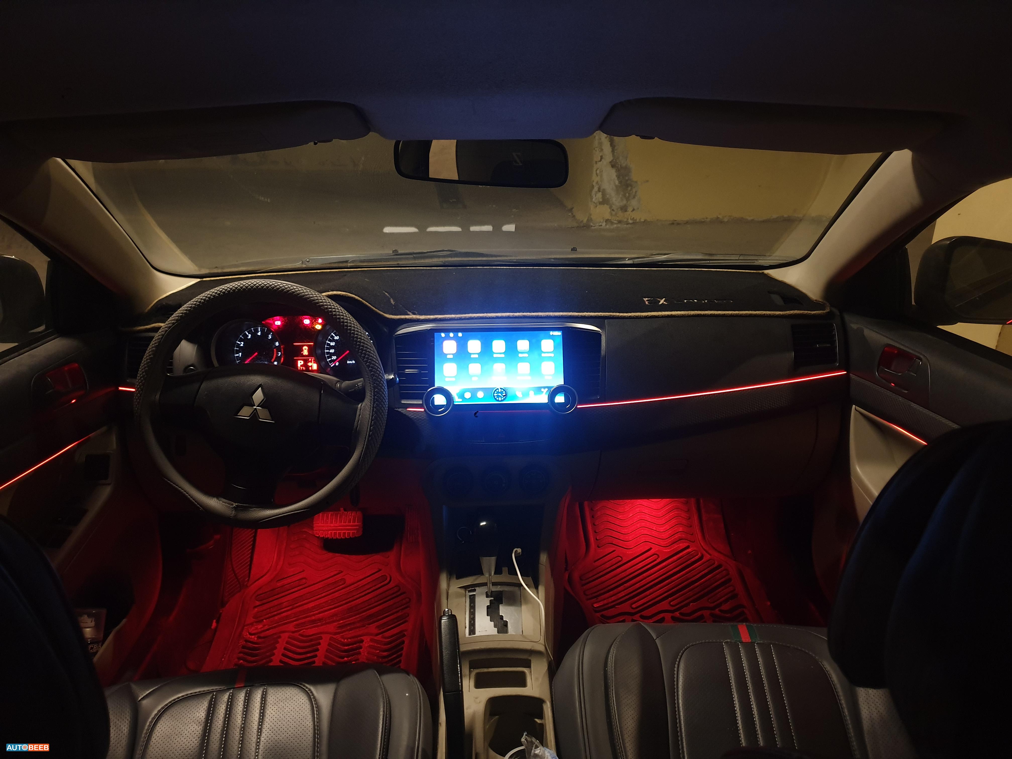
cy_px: 380
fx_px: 760
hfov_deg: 67.3
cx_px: 506
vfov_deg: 53.1
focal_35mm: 26
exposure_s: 1/14
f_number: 1.5
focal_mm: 4.3
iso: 250
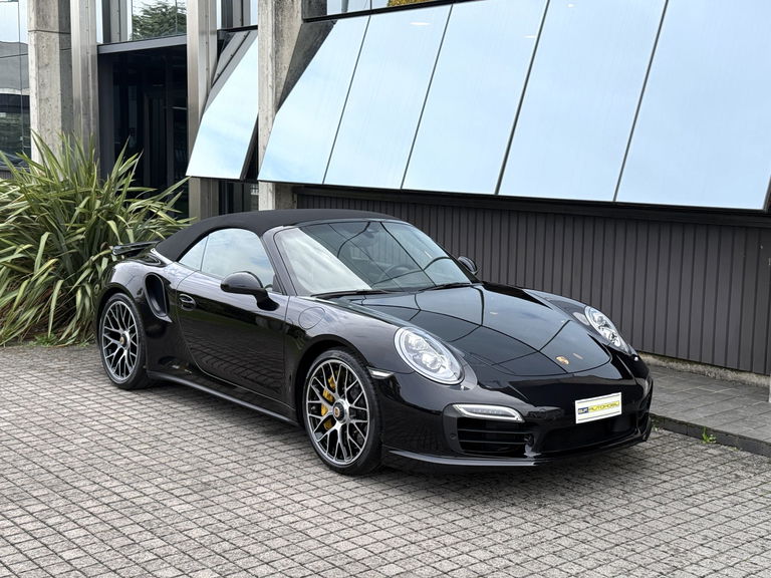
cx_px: 386
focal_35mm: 48
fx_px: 1069
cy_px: 289
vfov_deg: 30.3
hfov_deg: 39.7
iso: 100
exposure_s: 1/1185
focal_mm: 6.76
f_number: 1.78
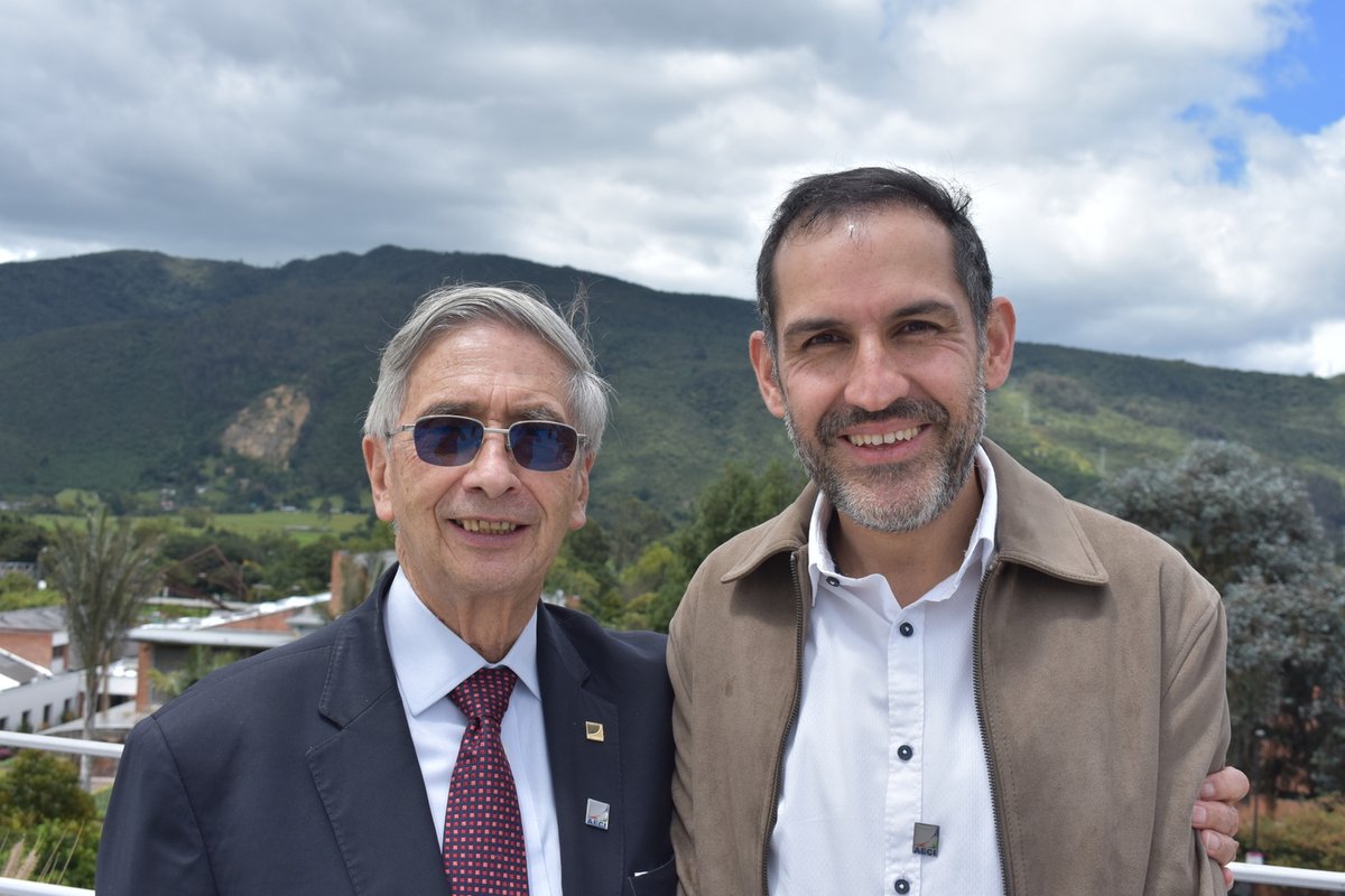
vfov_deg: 30.8
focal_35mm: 44
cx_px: 672
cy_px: 448
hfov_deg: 45.0
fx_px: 1625
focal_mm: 29
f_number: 8
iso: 250
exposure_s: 1/500
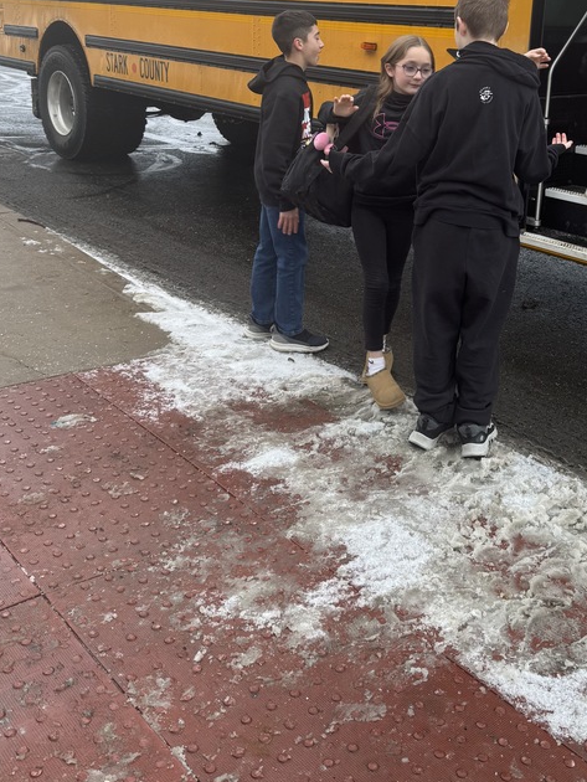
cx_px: 388
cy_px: 213
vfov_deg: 46.4
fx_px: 881
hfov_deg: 36.5
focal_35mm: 39
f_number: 1.78
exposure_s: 1/150
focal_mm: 6.76
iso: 64
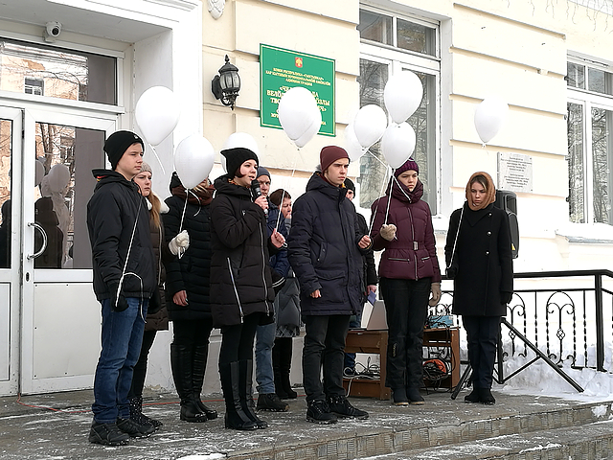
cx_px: 306
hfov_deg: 32.7
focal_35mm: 59
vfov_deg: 24.8
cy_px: 230
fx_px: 1045
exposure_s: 1/434
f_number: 2.2
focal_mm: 4.5
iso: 50
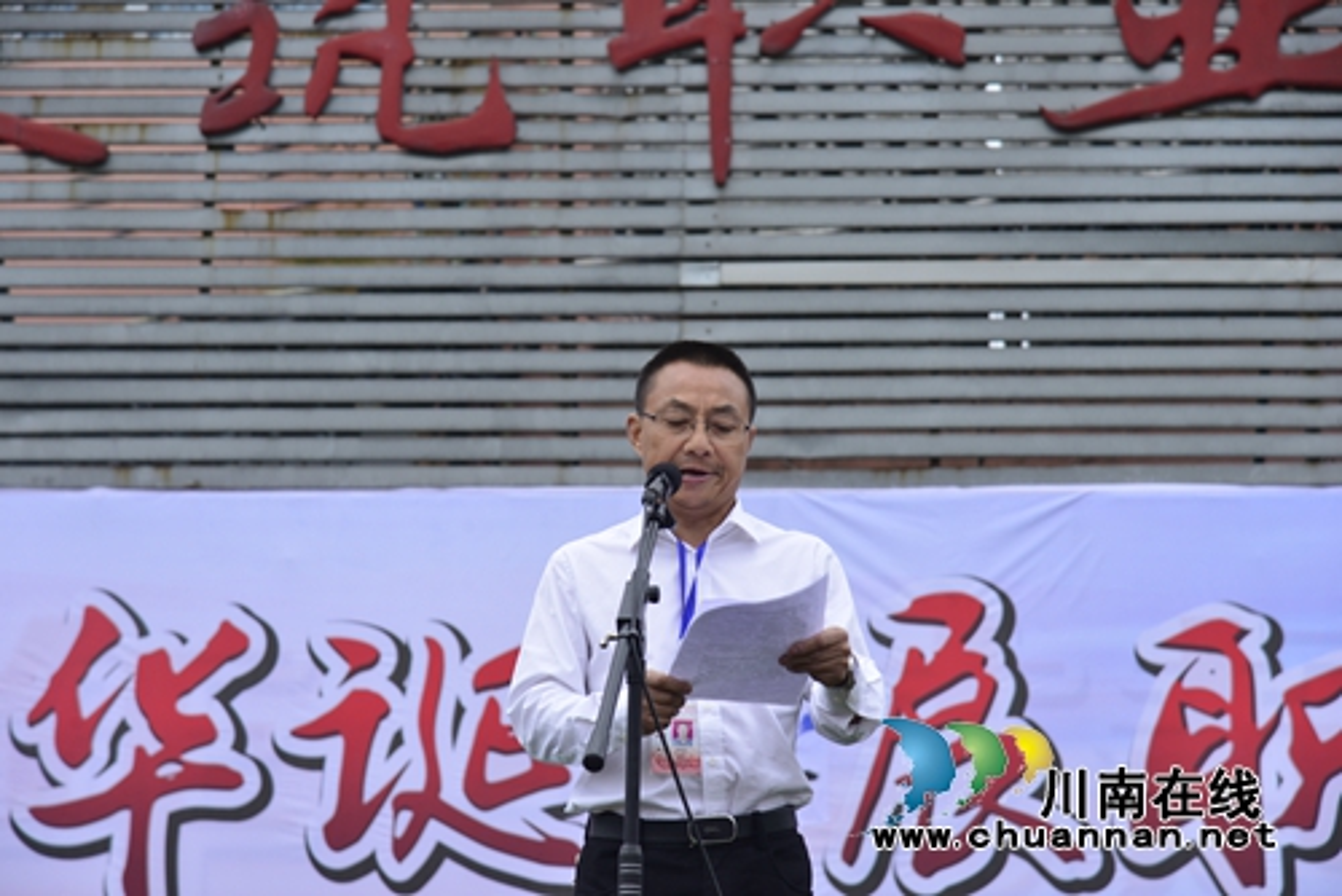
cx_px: 671
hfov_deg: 18.3
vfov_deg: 12.2
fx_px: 4177
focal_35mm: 112
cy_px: 448
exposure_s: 1/160
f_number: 7.1
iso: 500
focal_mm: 112
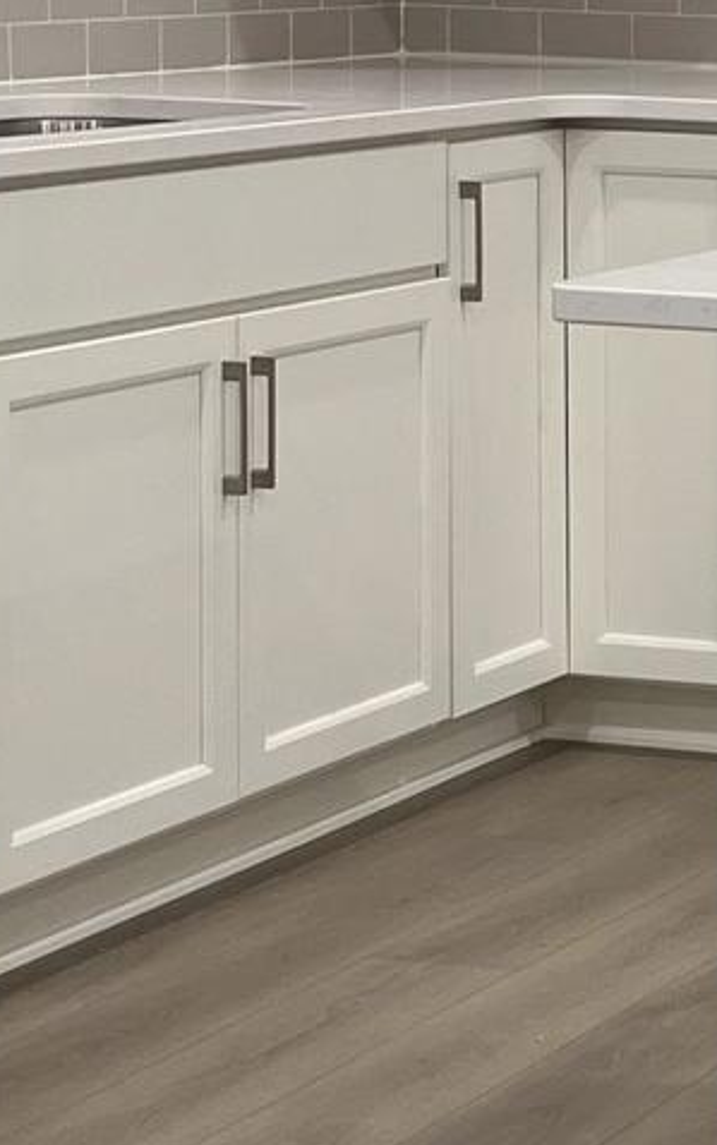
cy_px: 187
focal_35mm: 118
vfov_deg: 17.5
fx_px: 3687
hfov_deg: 9.8
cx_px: 1736
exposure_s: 1/60
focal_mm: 5.1
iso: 80
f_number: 1.6
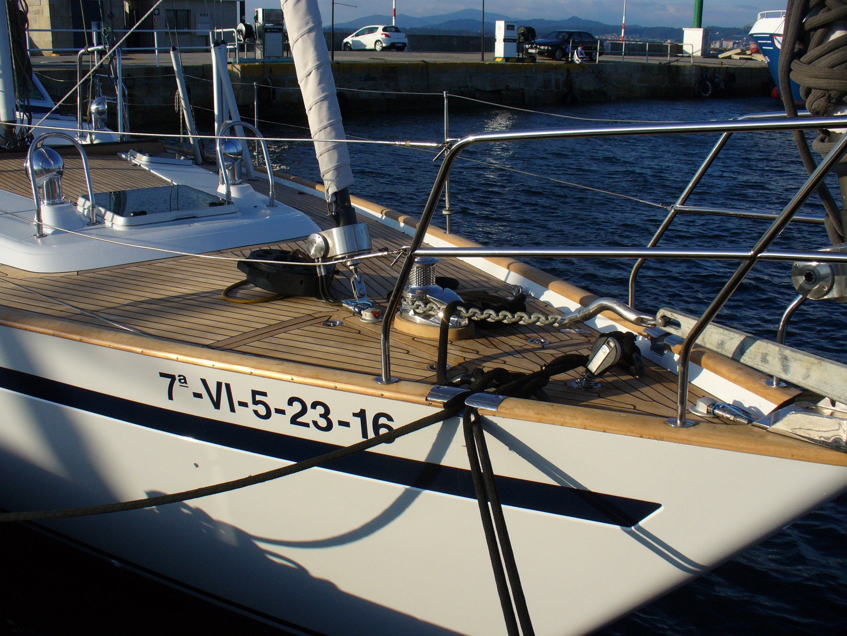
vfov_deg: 38.7
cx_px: 424
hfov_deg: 50.1
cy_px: 318
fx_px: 905
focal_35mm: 37
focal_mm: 6.1
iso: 80
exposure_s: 1/320
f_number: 5.6
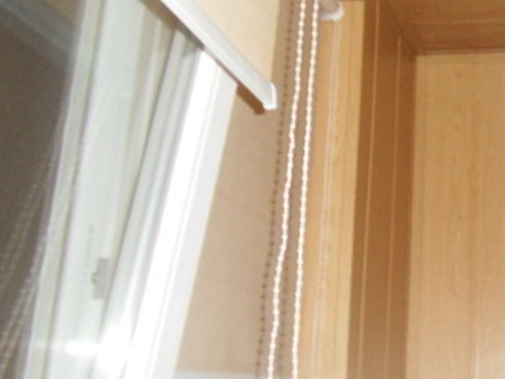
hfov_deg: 28.5
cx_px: 604
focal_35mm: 59
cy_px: 110
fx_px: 861
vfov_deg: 24.6
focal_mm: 4.2
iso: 200
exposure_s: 1/30
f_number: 3.3
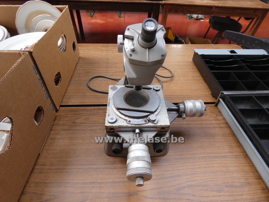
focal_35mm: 20
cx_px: 134
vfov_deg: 66.0
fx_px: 155
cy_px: 101
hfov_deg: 81.7
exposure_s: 1/60
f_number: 2.8
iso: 160
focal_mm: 3.6
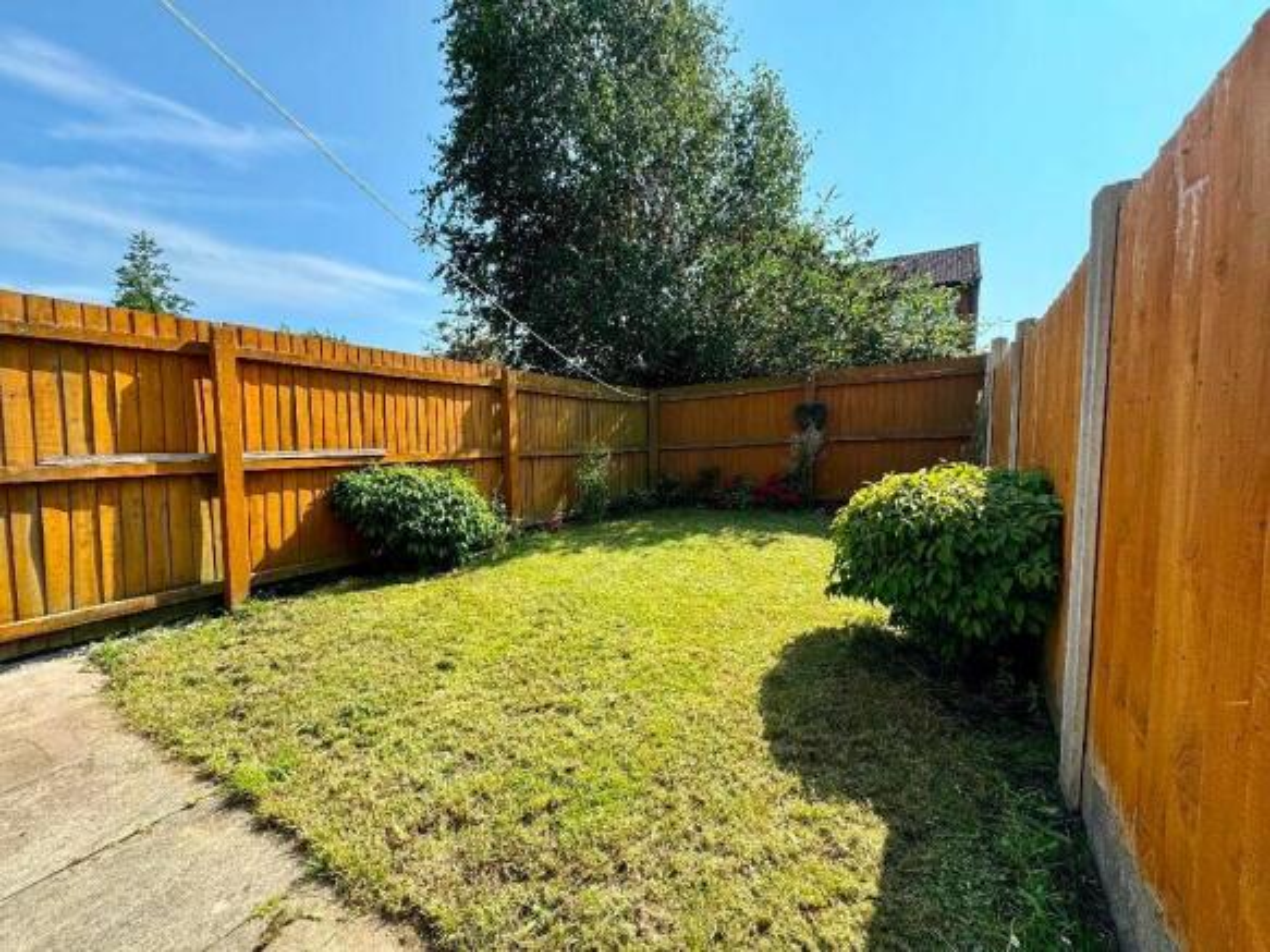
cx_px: 635
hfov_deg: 102.1
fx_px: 514
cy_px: 476
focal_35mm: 14
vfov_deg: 85.7
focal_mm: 2.22
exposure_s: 1/675
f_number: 2.2
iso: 40
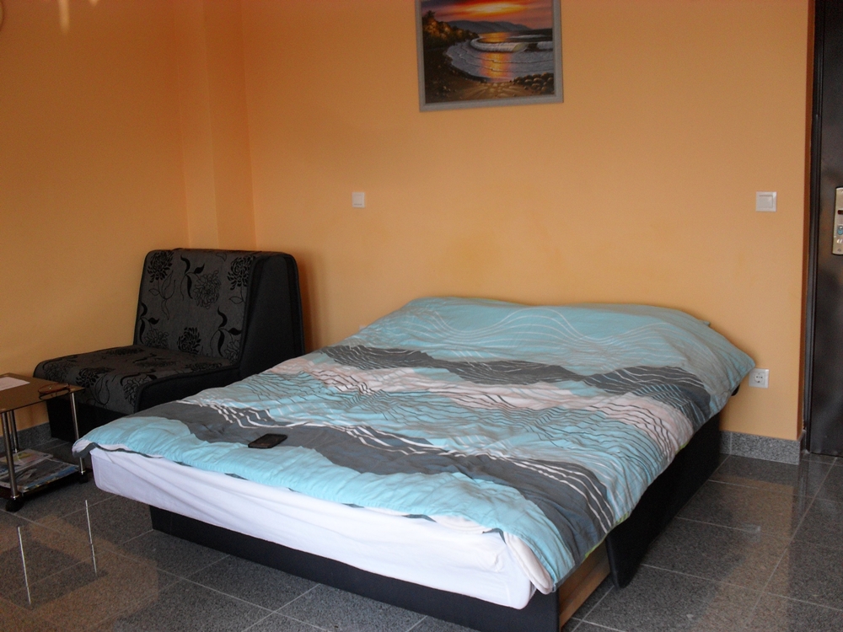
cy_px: 316
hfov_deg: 52.6
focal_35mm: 35
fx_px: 852
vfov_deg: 40.7
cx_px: 422
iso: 100
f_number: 3.2
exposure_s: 1/90
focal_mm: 6.3
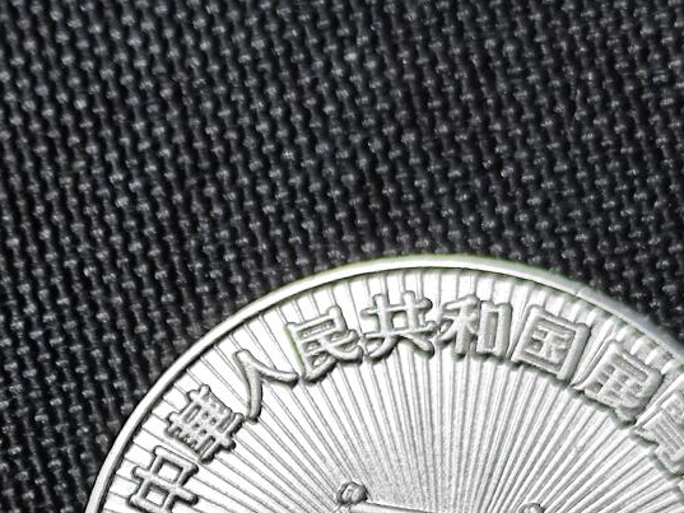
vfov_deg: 10.0
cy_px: 624
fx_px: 2886
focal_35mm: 146
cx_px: 0
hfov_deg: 13.3
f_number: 1.6
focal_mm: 5.84
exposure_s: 1/100
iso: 50
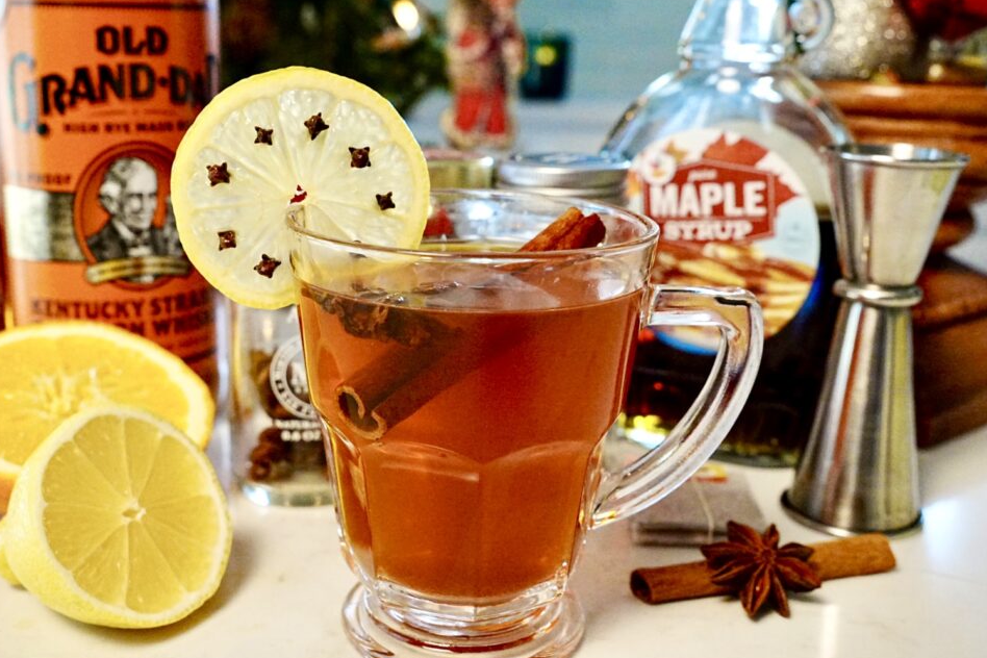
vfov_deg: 32.6
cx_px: 471
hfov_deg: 47.4
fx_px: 1125
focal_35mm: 41
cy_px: 330
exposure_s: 1/320
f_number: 5.6
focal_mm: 25.3
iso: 5000
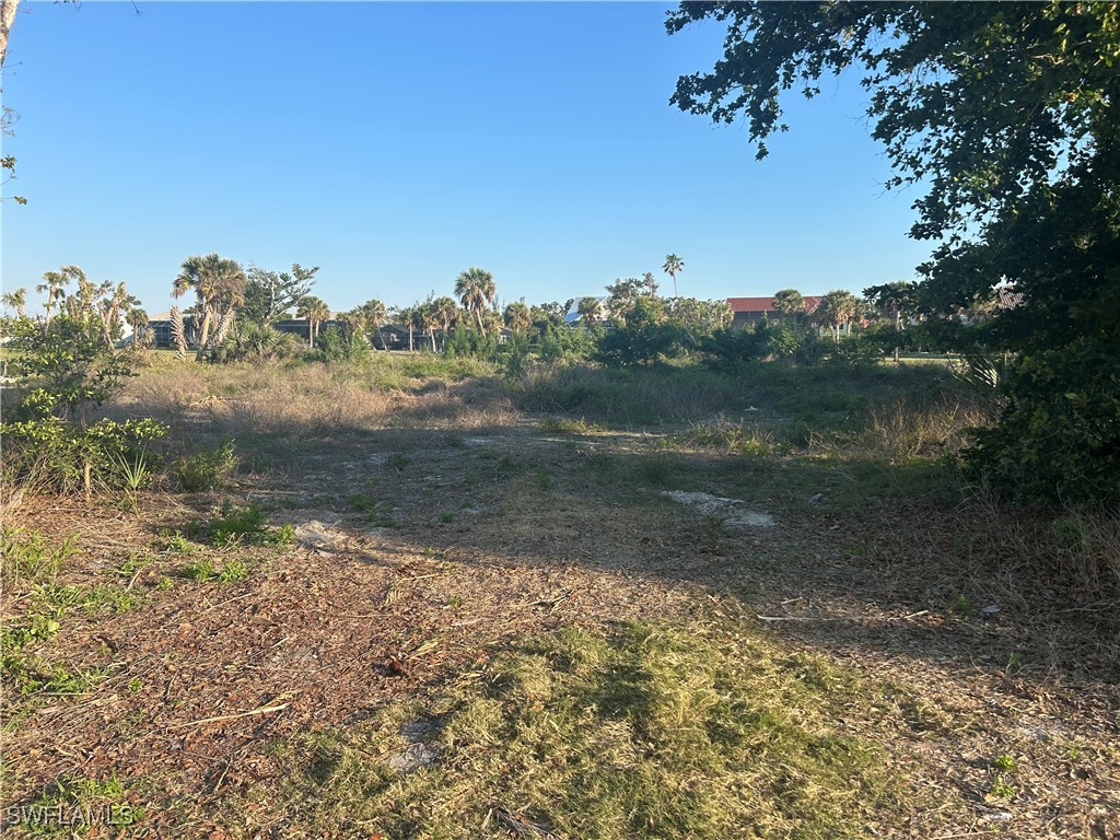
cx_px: 560
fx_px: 841
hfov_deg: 67.3
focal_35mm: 26
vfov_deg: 53.1
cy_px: 420
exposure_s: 1/1869
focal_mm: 5.7
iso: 50
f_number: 1.5
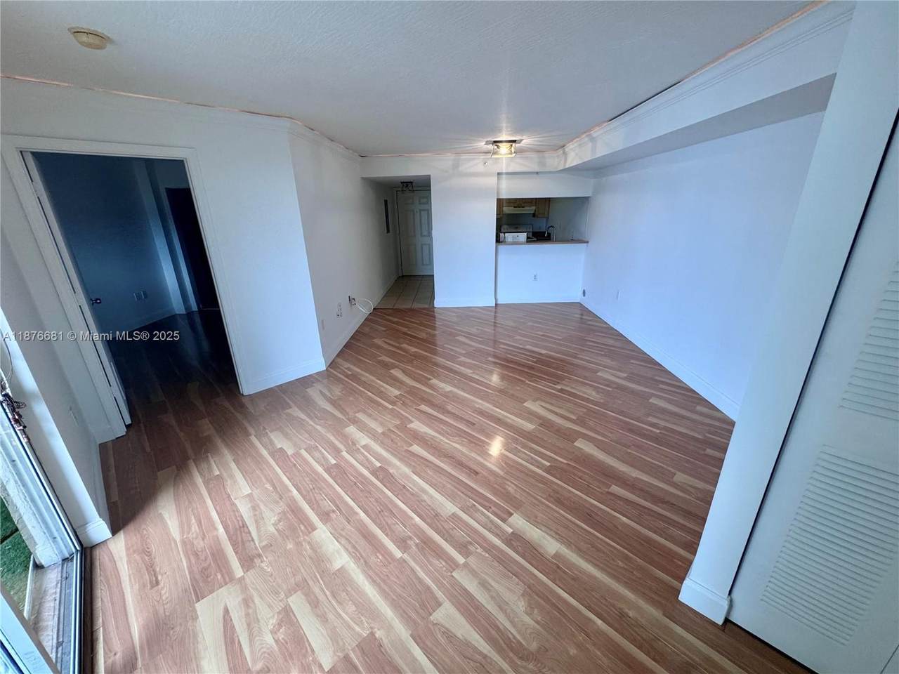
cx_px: 450
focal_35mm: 14
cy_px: 337
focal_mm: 2.22
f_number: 2.2
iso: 160
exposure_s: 1/120
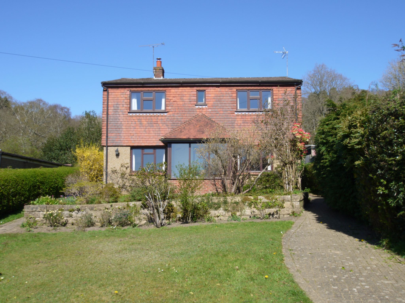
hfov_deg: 51.4
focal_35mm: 36
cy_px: 152
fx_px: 421
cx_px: 202
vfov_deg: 39.7
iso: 100
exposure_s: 1/250
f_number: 9
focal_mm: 18
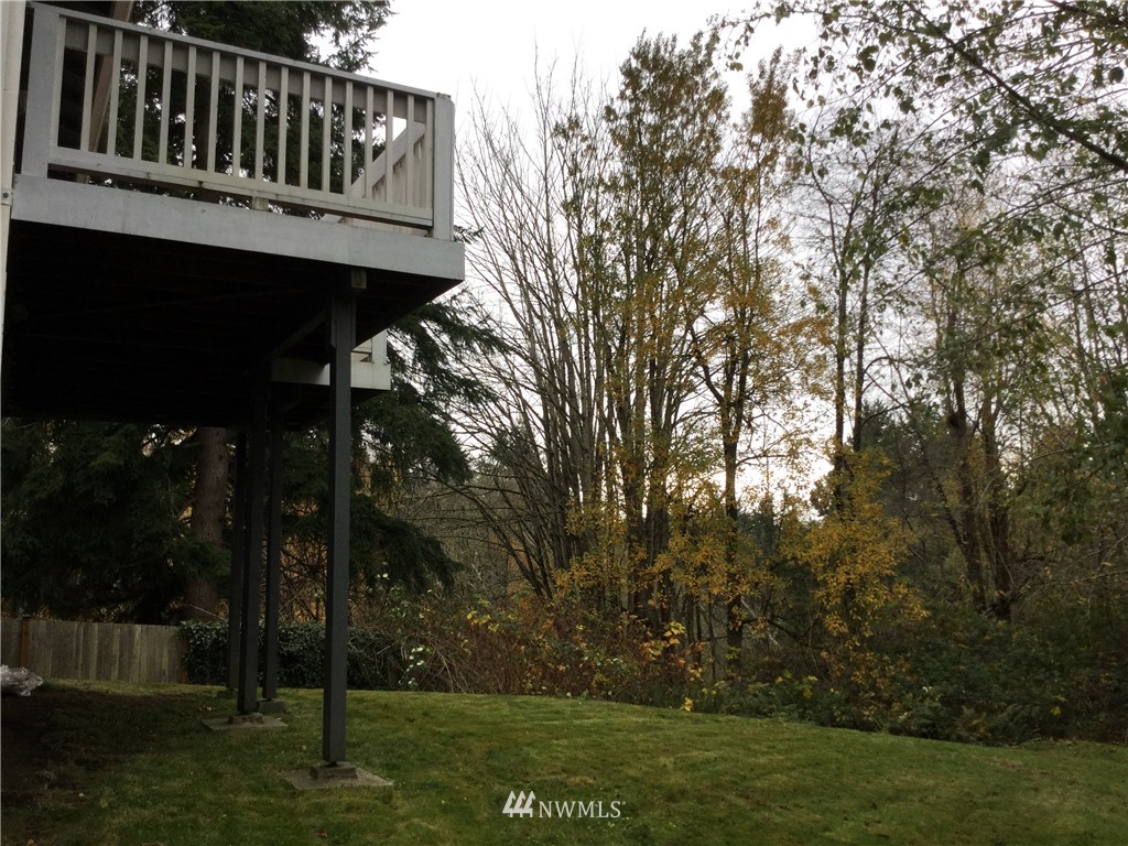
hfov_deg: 58.4
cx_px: 564
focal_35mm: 31
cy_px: 423
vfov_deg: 45.4
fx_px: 1010
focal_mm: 3.3
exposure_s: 1/120
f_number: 2.4
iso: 25
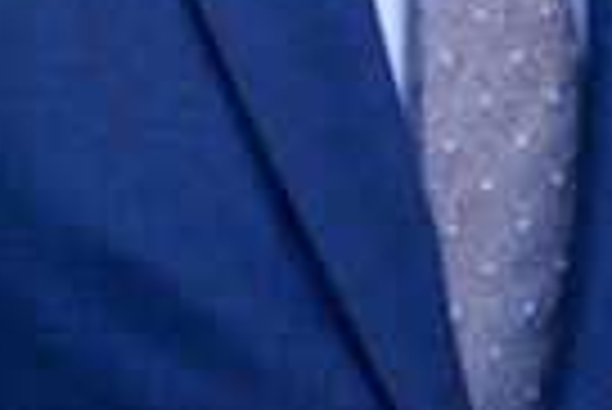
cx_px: -220
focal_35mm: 469
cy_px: -523
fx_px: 7981
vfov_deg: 2.9
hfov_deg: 4.4
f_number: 1.8
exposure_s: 1/160
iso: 160
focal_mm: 85
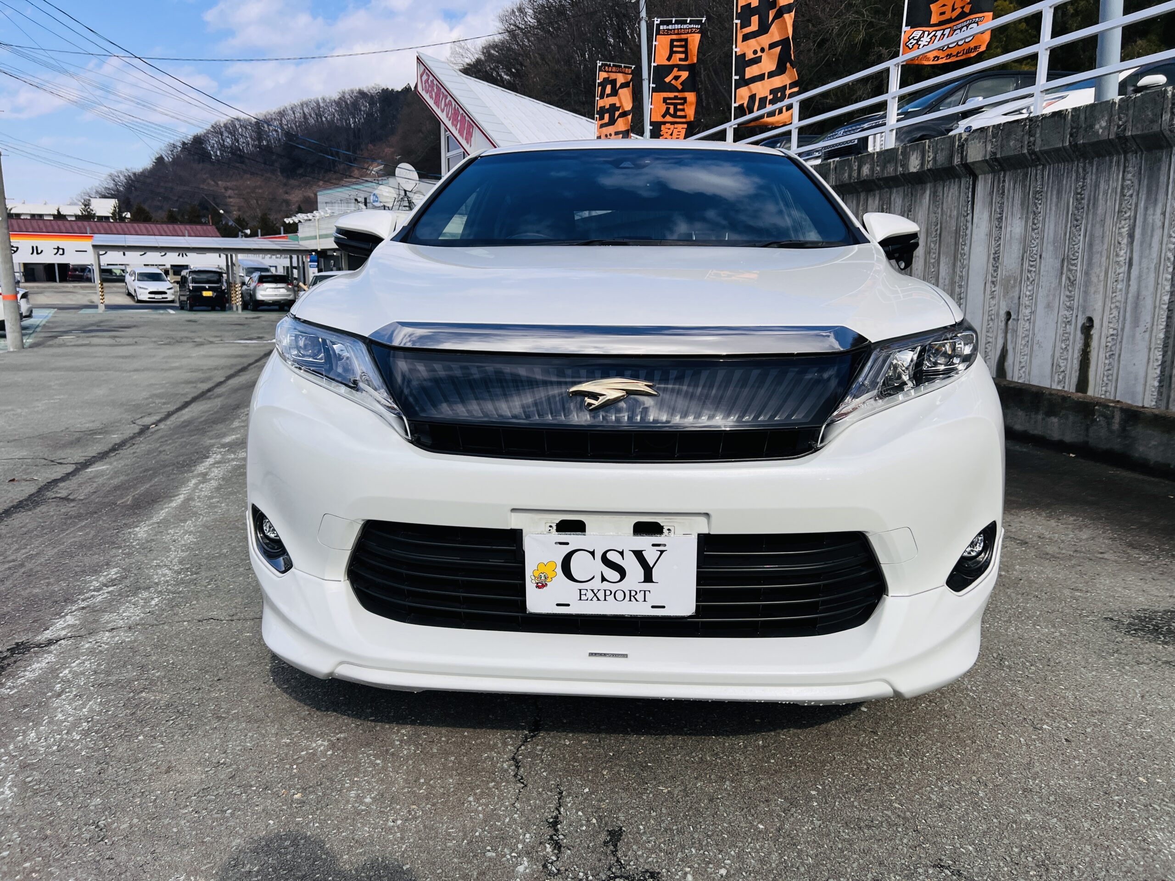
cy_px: 440
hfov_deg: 67.3
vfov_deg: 53.1
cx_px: 588
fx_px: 883
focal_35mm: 26
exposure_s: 1/6211
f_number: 1.5
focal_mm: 5.7
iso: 50
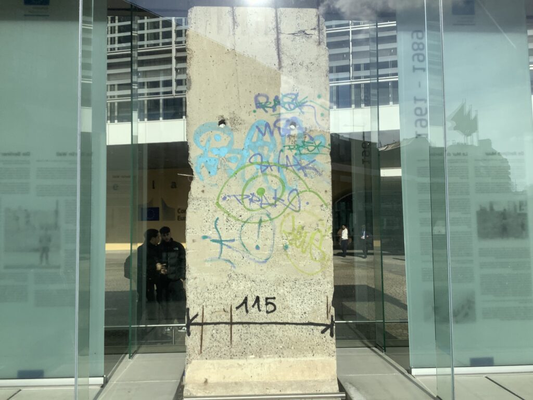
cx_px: 266
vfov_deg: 45.4
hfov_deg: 58.4
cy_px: 200
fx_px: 477
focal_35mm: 31
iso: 25
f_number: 2.4
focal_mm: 3.3
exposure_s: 1/2331
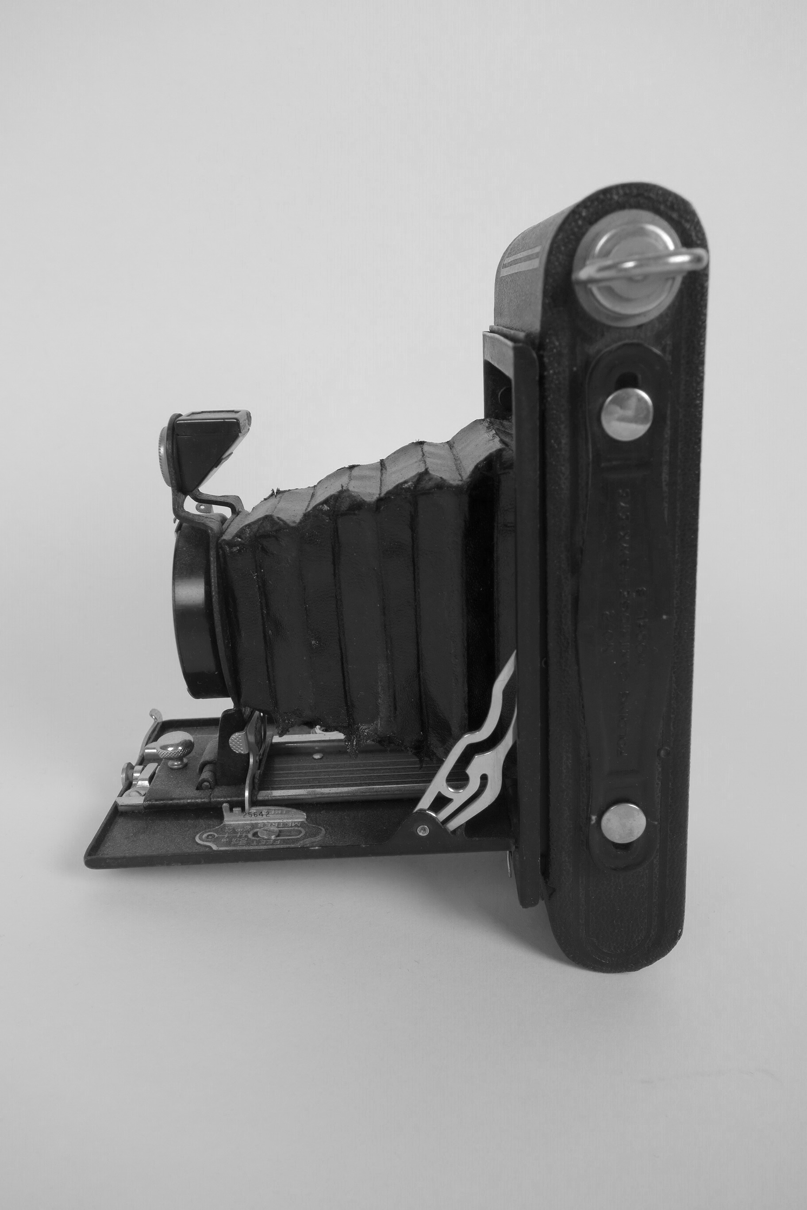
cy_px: 605
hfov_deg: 46.4
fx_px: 941
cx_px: 404
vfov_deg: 65.5
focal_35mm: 28
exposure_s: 1/100
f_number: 5
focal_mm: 10.4
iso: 125
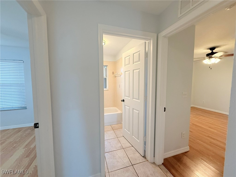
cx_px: 118
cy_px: 88
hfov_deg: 102.1
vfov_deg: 85.7
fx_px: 95
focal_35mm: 14
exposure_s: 1/120
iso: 320
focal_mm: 2.22
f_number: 2.2
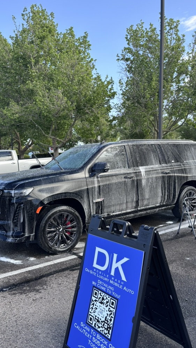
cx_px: 84
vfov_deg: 66.1
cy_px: 171
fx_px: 268
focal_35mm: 29
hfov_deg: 40.1
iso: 50
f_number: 1.6
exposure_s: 1/479
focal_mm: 5.96
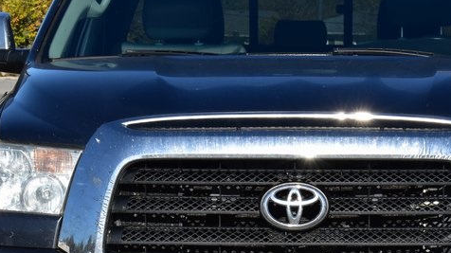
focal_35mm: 186
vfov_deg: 6.5
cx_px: 298
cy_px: 209
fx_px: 2224
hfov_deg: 11.6
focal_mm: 55
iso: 400
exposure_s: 1/500
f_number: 11
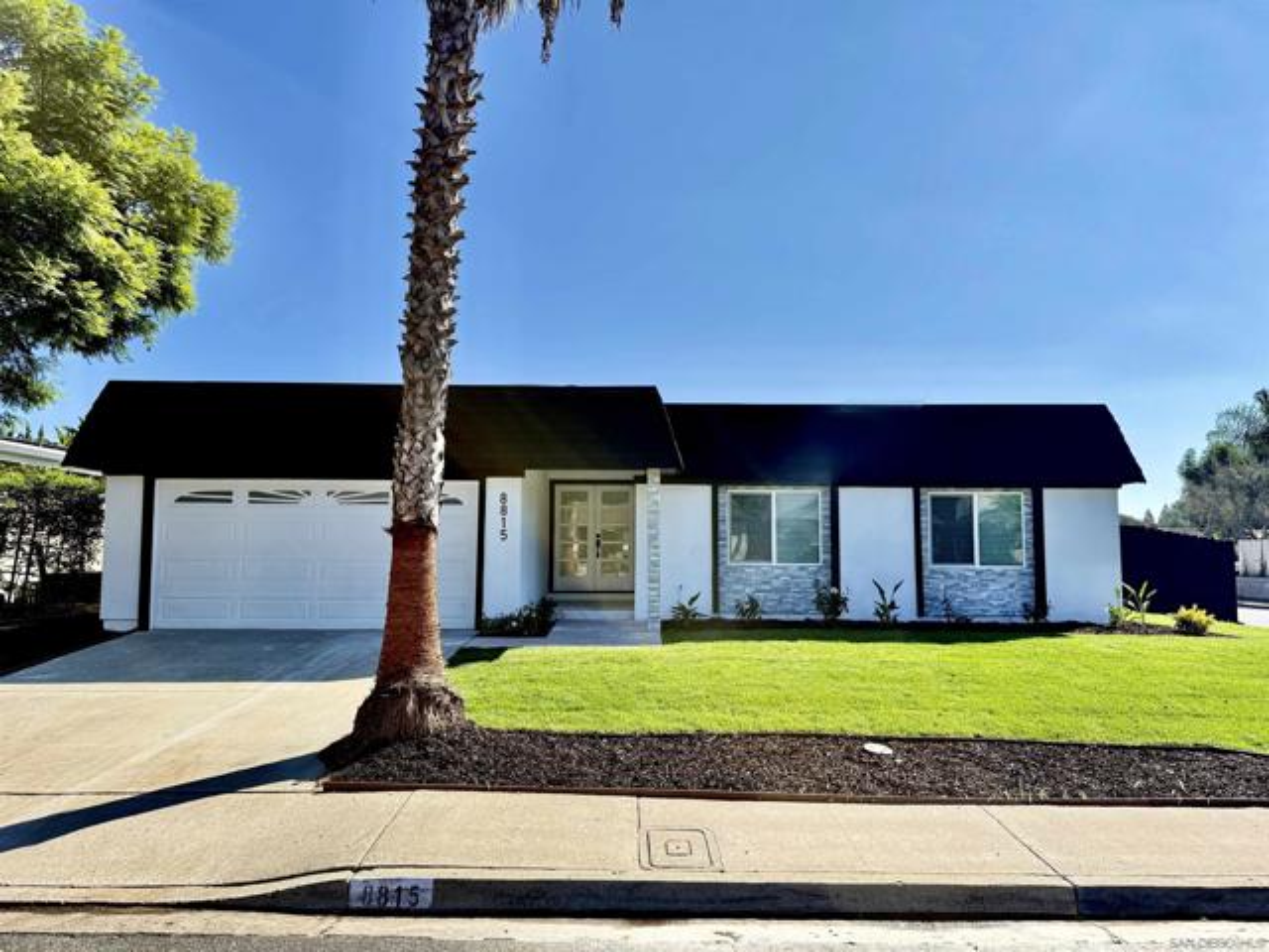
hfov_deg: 71.6
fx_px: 880
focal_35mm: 24
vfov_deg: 56.8
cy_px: 476
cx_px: 634
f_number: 1.78
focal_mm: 6.76
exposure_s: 1/5319
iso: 100
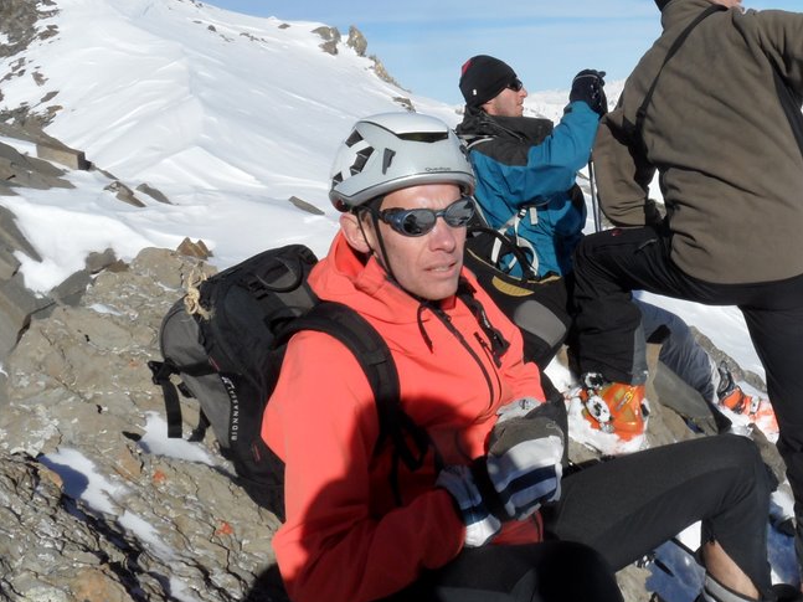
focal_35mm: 38
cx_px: 586
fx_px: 881
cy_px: 196
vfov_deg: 37.3
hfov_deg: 47.5
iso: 80
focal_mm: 3.9
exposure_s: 1/500
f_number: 6.6
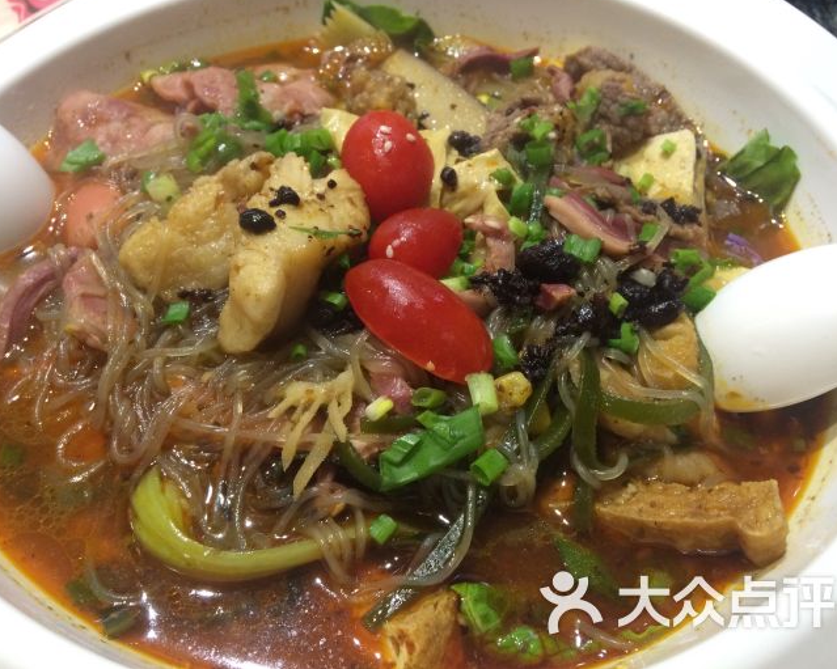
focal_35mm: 31
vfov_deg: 47.1
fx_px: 768
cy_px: 327
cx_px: 410
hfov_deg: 57.2
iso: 160
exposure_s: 1/30
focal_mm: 4.15
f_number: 2.2
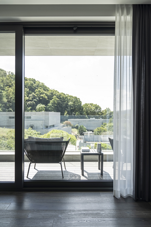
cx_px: 76
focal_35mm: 29
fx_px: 182
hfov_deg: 45.0
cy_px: 114
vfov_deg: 63.7
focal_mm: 29
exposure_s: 1/100
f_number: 4
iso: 100
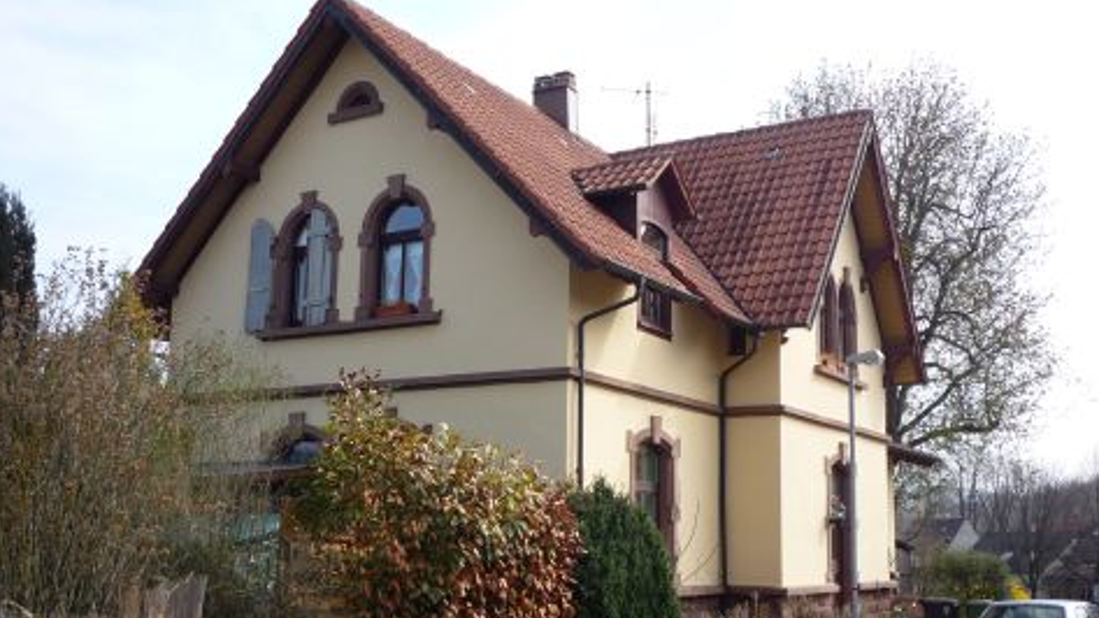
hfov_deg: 48.4
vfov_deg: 28.3
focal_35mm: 42
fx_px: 1224
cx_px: 548
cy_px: 355
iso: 100
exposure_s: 1/400
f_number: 4
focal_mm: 5.2
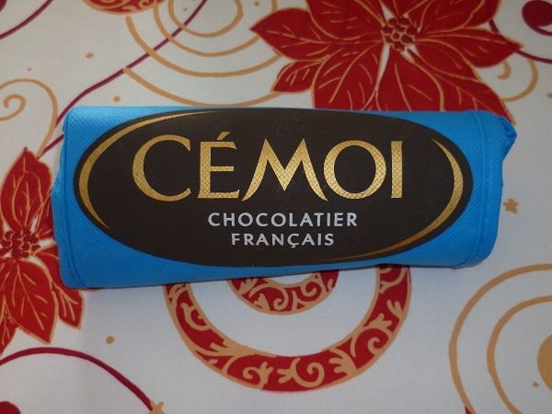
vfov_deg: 41.8
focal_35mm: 34
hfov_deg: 54.0
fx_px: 542
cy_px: 207
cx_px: 276
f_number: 3.2
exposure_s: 1/30
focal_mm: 6.1
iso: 200
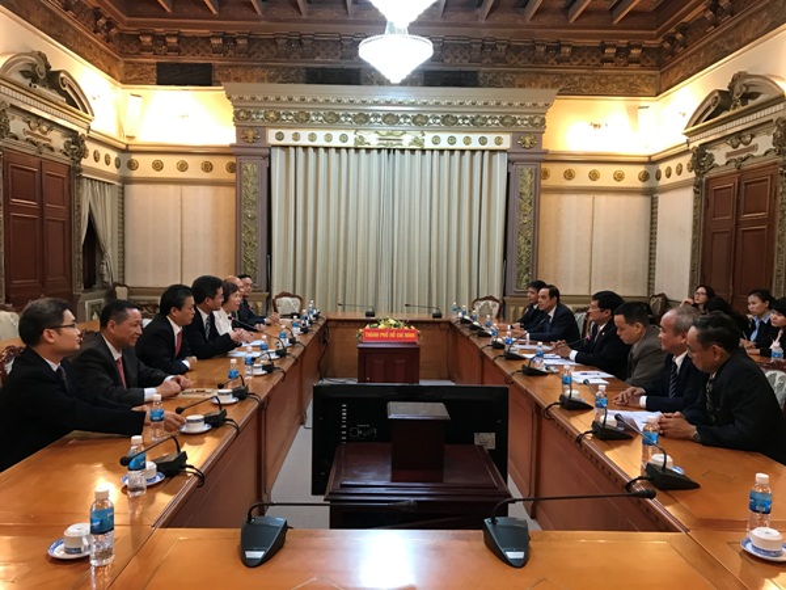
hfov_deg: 63.4
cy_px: 295
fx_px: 636
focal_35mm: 28
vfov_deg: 49.7
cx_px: 393
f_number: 1.8
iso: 64
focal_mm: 3.99
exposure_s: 1/17
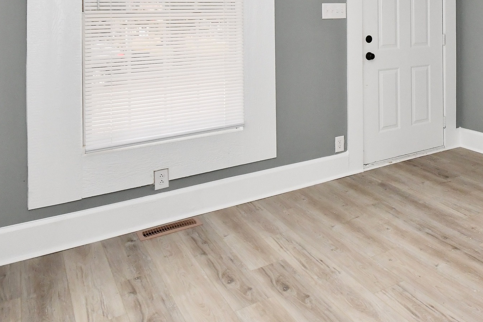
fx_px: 456
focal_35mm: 34
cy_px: 24
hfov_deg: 51.0
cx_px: 412
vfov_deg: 36.2
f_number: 6.3
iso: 640
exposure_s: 1/60
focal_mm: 10
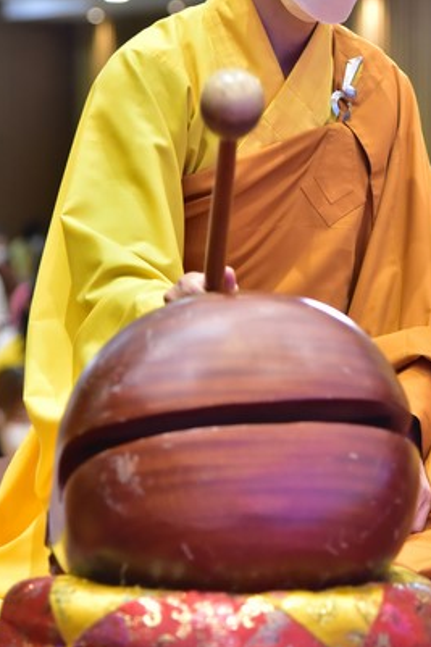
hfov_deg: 8.6
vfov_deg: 12.9
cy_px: 187
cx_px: 341
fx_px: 2858
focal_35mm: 159
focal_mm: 98
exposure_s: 1/160
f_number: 4.5
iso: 3200
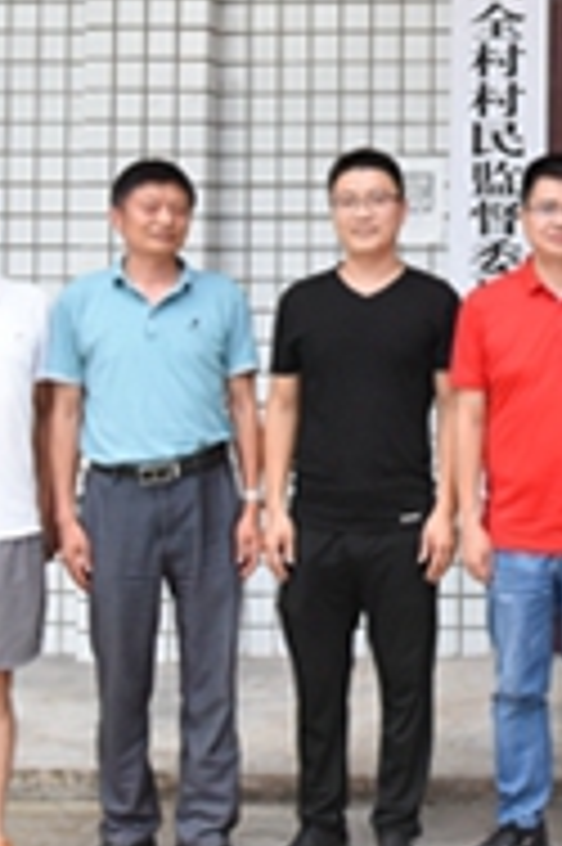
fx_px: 2158
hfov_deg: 14.3
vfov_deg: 21.9
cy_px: 178
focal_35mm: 92
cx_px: 706
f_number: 13
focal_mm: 27
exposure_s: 1/640
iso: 4000
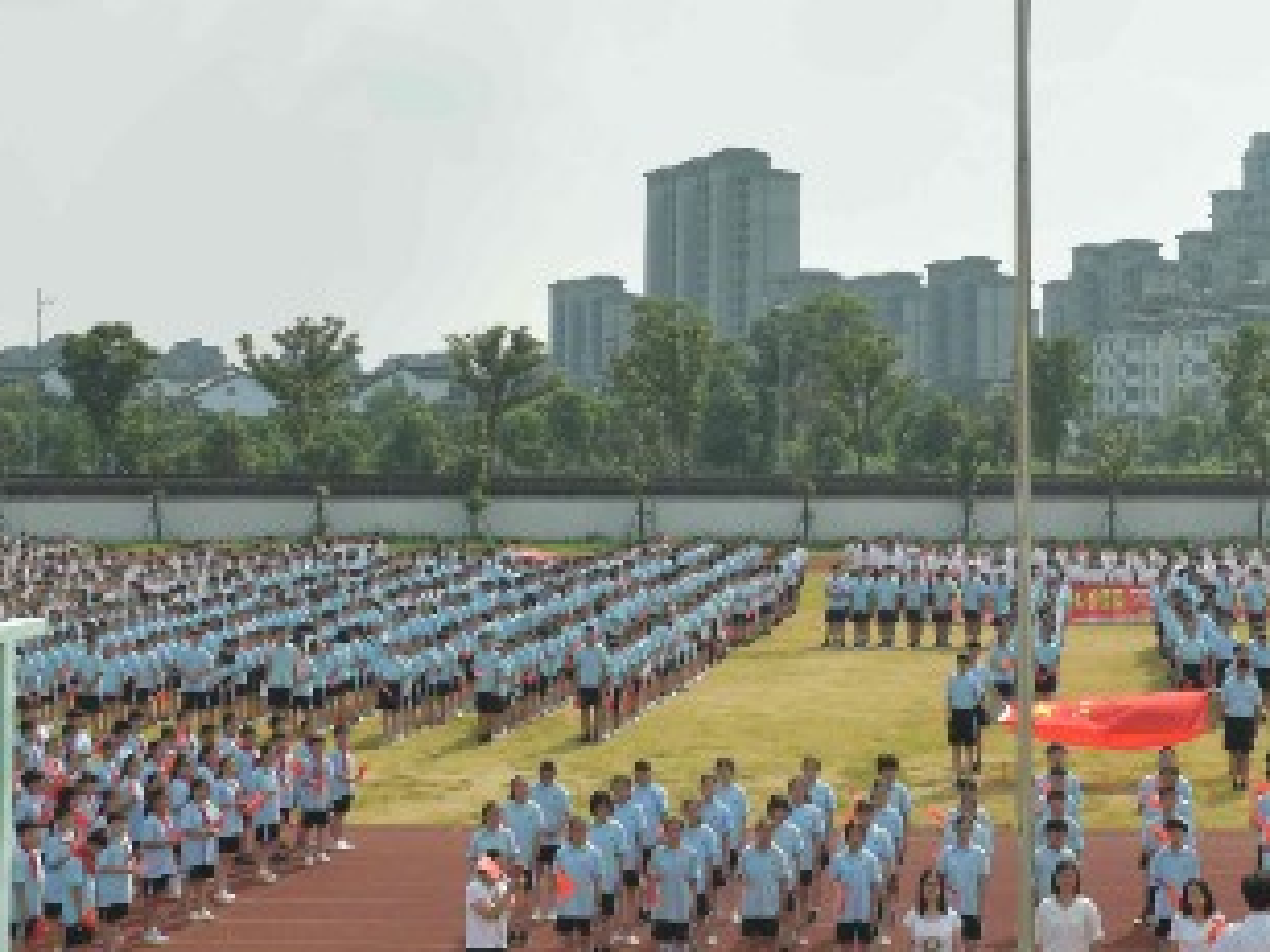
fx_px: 2752
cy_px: 245
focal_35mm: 75
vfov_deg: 19.5
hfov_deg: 25.5
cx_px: 1043
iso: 72
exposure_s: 1/320
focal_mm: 24
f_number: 6.3
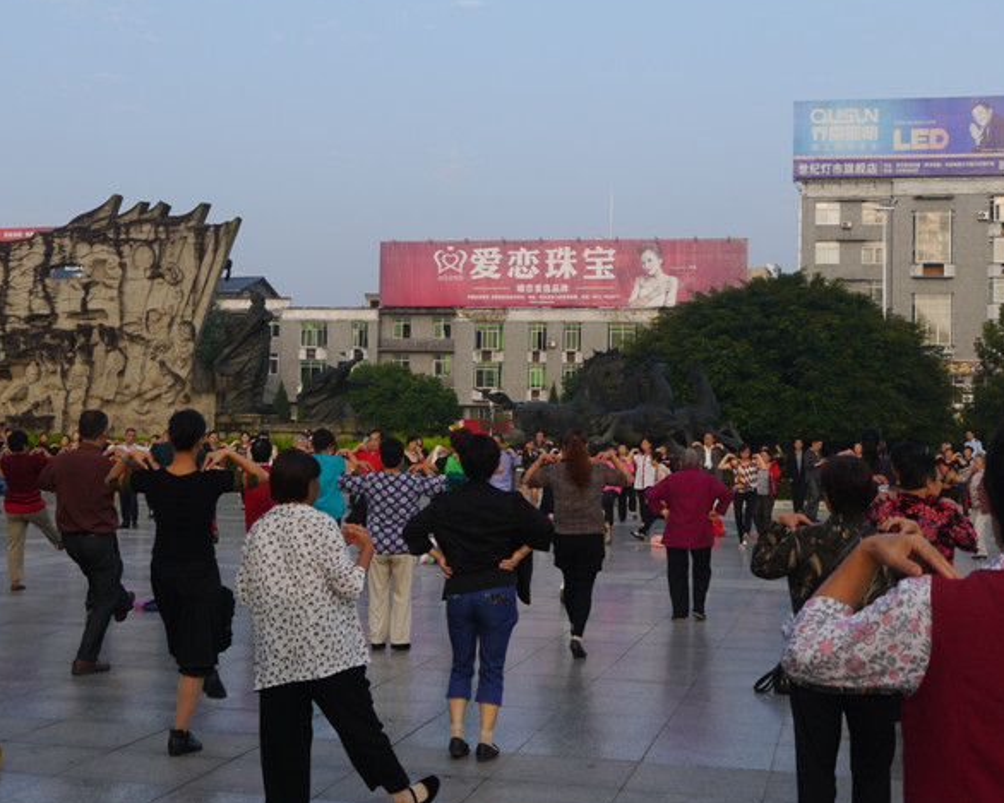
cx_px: 427
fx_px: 1605
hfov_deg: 34.7
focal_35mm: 54
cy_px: 362
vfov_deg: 28.1
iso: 160
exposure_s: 1/250
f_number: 7.1
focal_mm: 18
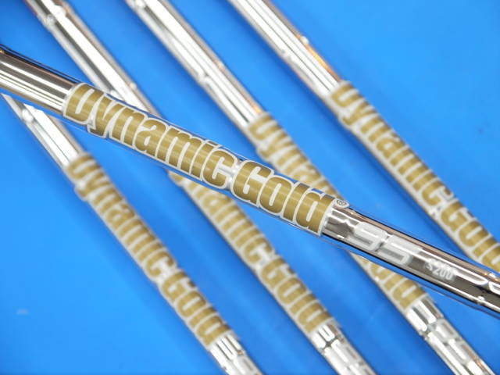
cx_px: 250
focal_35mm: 84
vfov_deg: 17.6
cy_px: 188
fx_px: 1213
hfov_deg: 23.3
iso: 400
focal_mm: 42
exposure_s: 1/80
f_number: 5.6
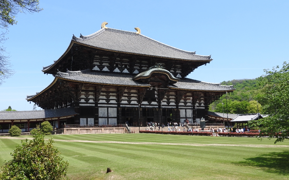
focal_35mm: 36
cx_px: 147
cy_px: 95
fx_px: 284
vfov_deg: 35.3
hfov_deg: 54.0
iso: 100
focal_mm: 5.9
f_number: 3.6
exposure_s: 1/800
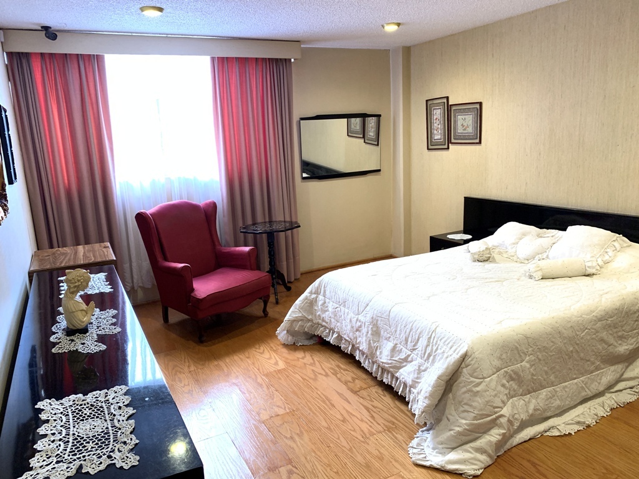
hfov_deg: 67.3
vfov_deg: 53.1
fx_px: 480
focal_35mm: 26
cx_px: 320
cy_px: 240
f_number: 1.8
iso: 400
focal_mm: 4.25
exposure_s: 1/60
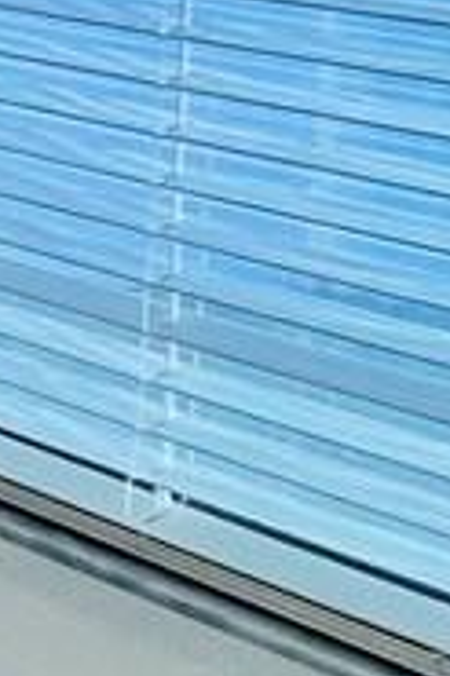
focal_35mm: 117
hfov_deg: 5.9
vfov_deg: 16.4
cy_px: -252
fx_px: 2198
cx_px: -1972
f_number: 1.8
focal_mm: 1.57
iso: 80
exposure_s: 1/120
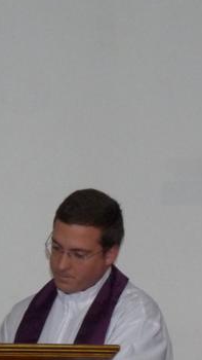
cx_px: 94
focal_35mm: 286
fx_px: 2722
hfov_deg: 4.2
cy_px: 300
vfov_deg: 7.5
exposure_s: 1/40
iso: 320
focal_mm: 14.4
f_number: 3.4
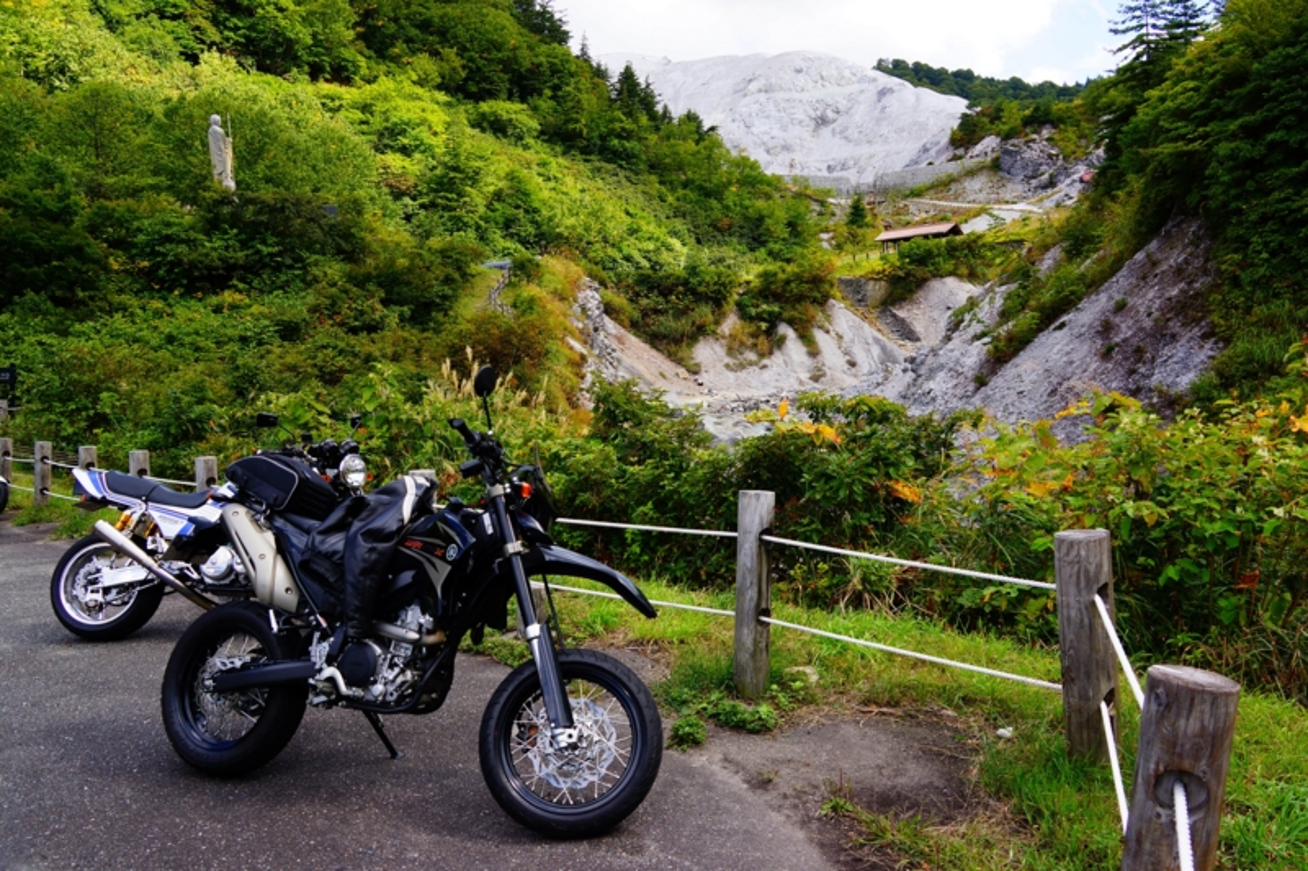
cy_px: 436
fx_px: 981
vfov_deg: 47.9
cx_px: 654
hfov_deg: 67.4
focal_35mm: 27
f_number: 6.3
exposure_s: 1/160
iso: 100
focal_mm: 18
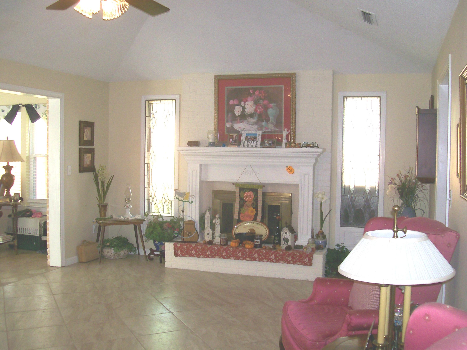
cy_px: 175
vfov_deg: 39.7
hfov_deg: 51.4
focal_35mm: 36
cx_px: 234
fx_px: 486
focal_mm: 6
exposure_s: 1/64
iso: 140
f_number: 2.7
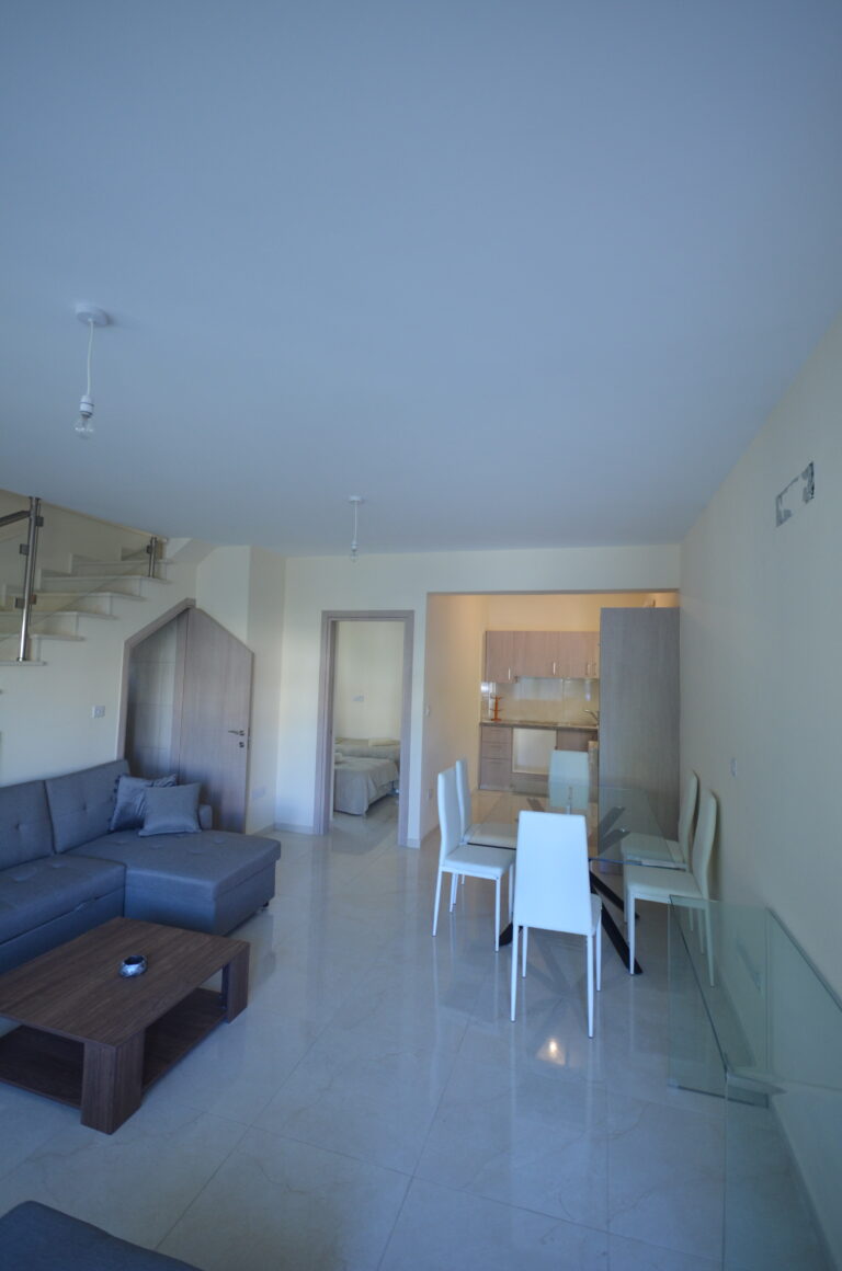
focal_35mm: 15
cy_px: 636
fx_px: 529
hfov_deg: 77.1
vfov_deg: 100.5
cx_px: 421
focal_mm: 10
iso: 720
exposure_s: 1/60
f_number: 4
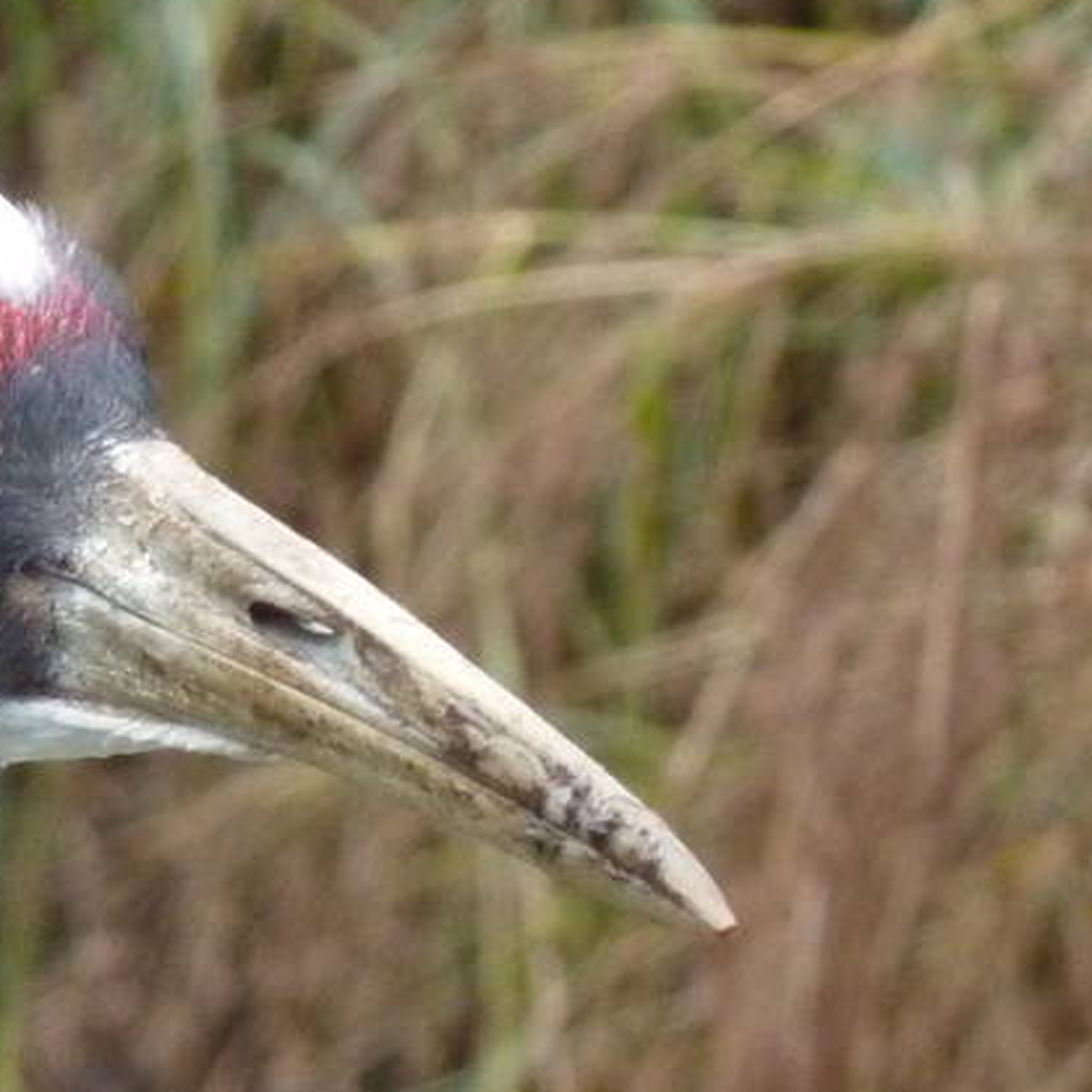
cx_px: -311
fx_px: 36190
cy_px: 1131
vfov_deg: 1.7
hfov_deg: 1.7
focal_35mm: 1014
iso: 400
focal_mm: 49.2
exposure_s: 1/40
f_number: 4.9
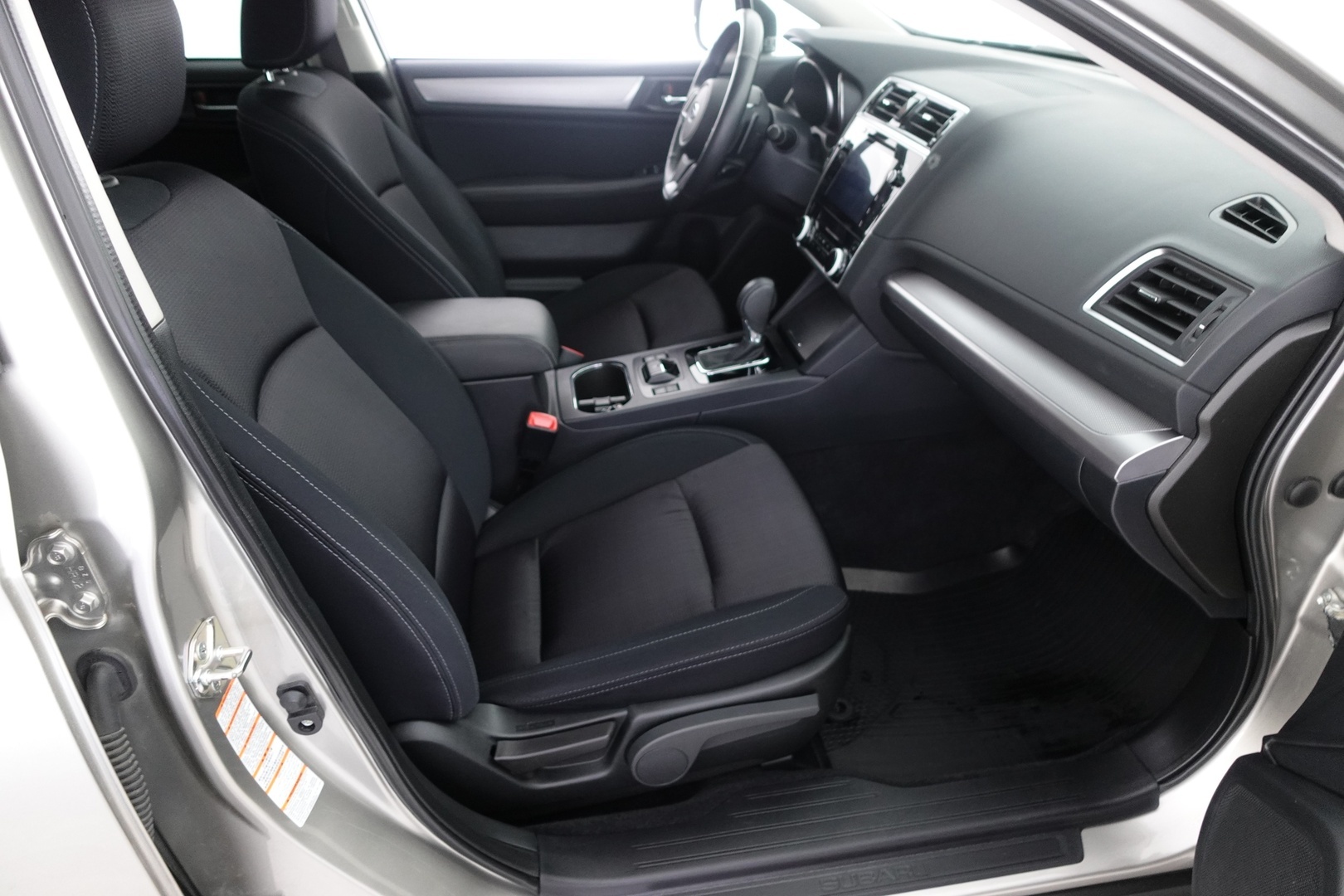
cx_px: 672
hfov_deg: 73.7
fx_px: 896
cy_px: 448
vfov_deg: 53.1
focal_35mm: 24
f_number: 1.8
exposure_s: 1/20
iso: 800
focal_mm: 9.4
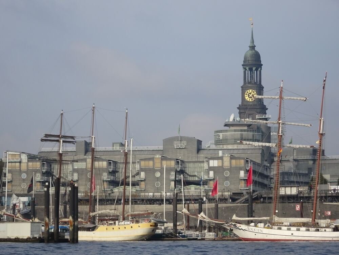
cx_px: 170
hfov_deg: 15.5
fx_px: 1244
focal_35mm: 127
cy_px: 128
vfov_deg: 11.7
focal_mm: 21.66
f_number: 5.6
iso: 80
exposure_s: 1/400
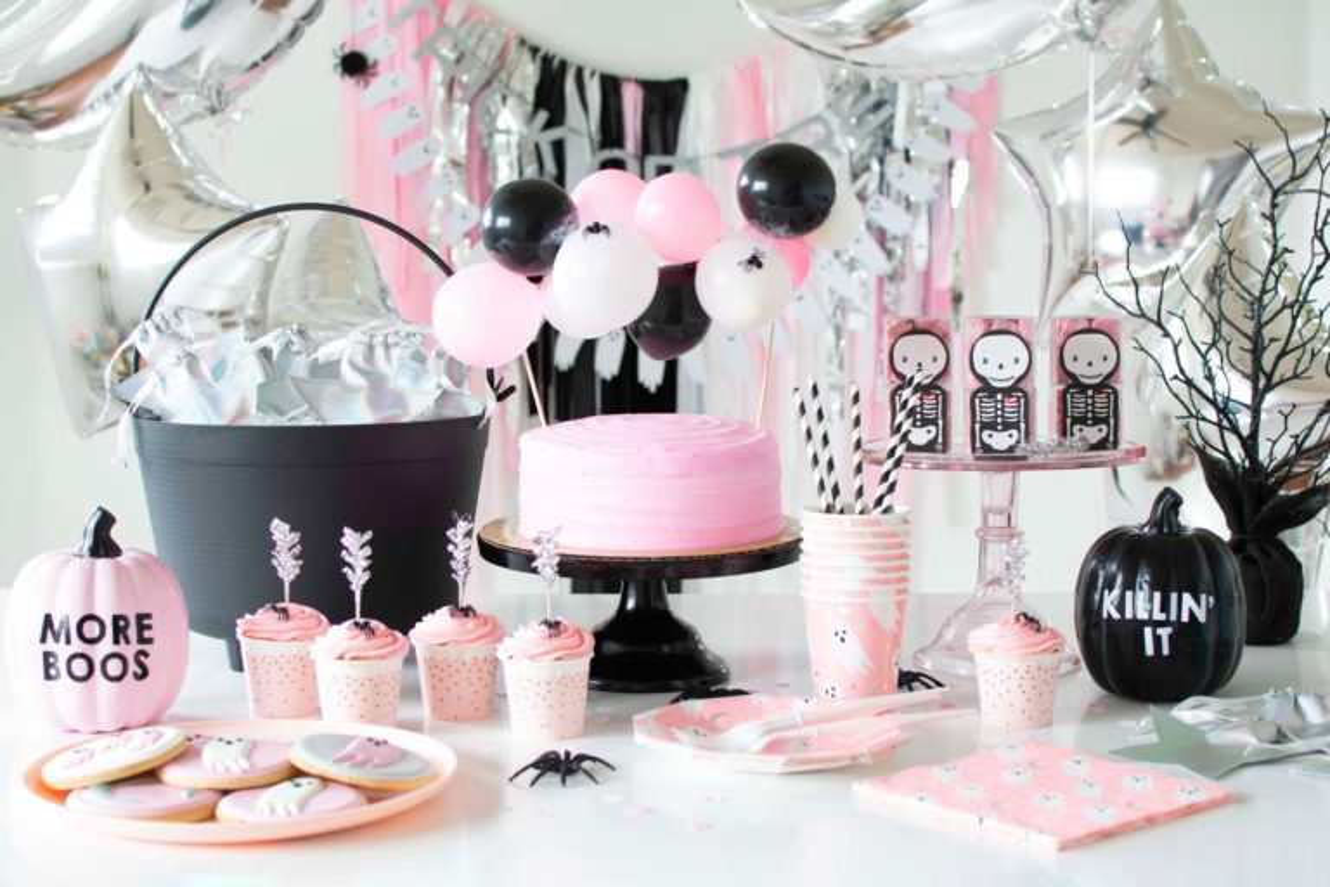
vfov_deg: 25.8
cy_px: 444
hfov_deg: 37.9
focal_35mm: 52
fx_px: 1939
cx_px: 665
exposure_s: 1/60
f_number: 3.5
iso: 200
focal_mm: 35
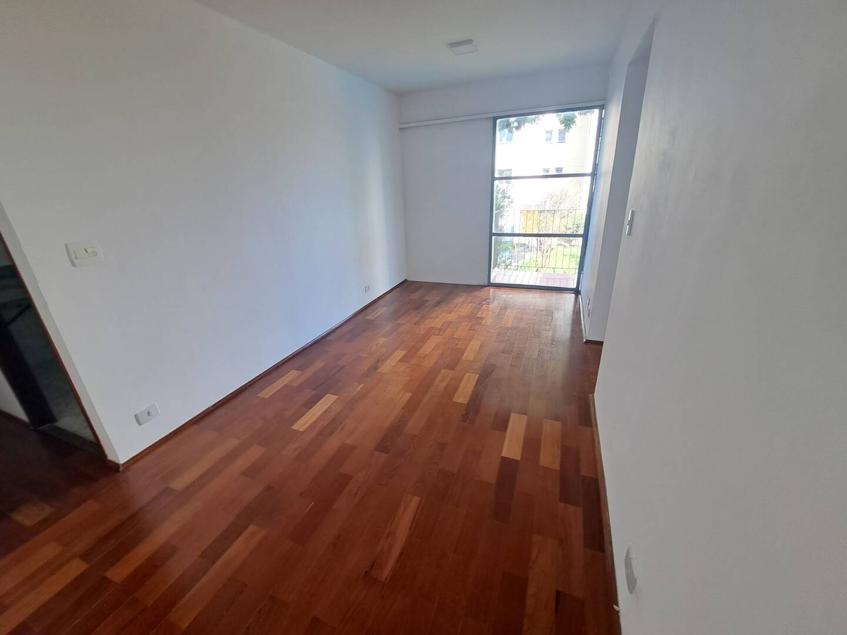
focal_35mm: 13
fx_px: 318
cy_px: 318
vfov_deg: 89.9
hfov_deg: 106.2
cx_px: 424
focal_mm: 1.74
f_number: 2.2
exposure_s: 1/40
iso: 50
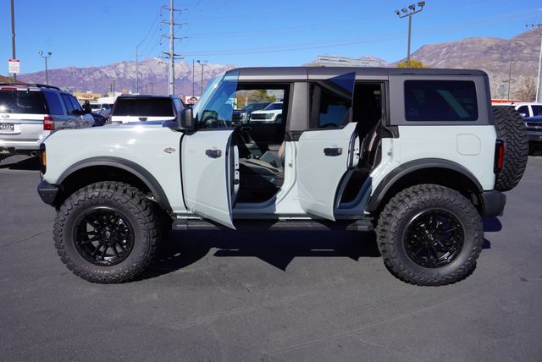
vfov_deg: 41.8
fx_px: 475
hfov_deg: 59.4
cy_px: 181
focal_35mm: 32
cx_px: 271
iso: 100
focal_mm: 21
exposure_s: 1/160
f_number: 10
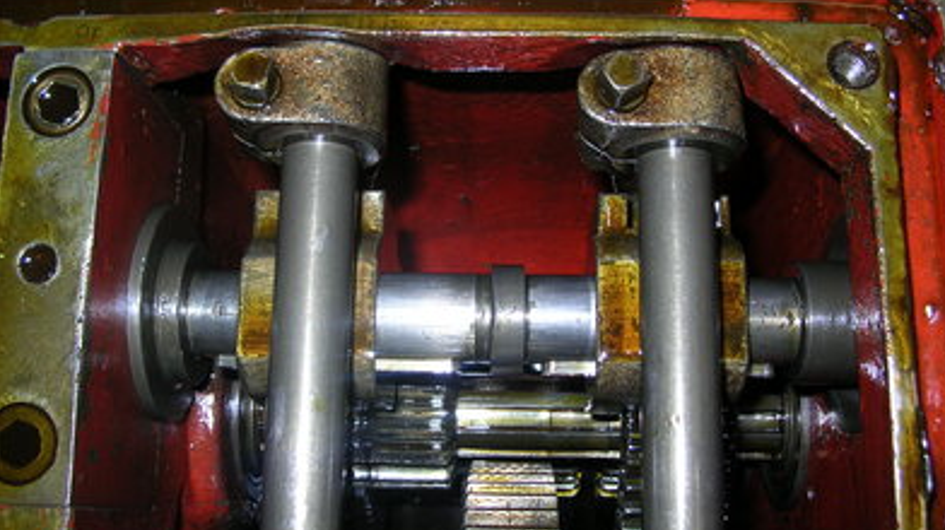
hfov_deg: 50.5
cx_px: 480
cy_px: 271
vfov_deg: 29.7
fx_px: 1002
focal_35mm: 40
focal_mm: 6
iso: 50
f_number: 2.7
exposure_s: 1/60.1
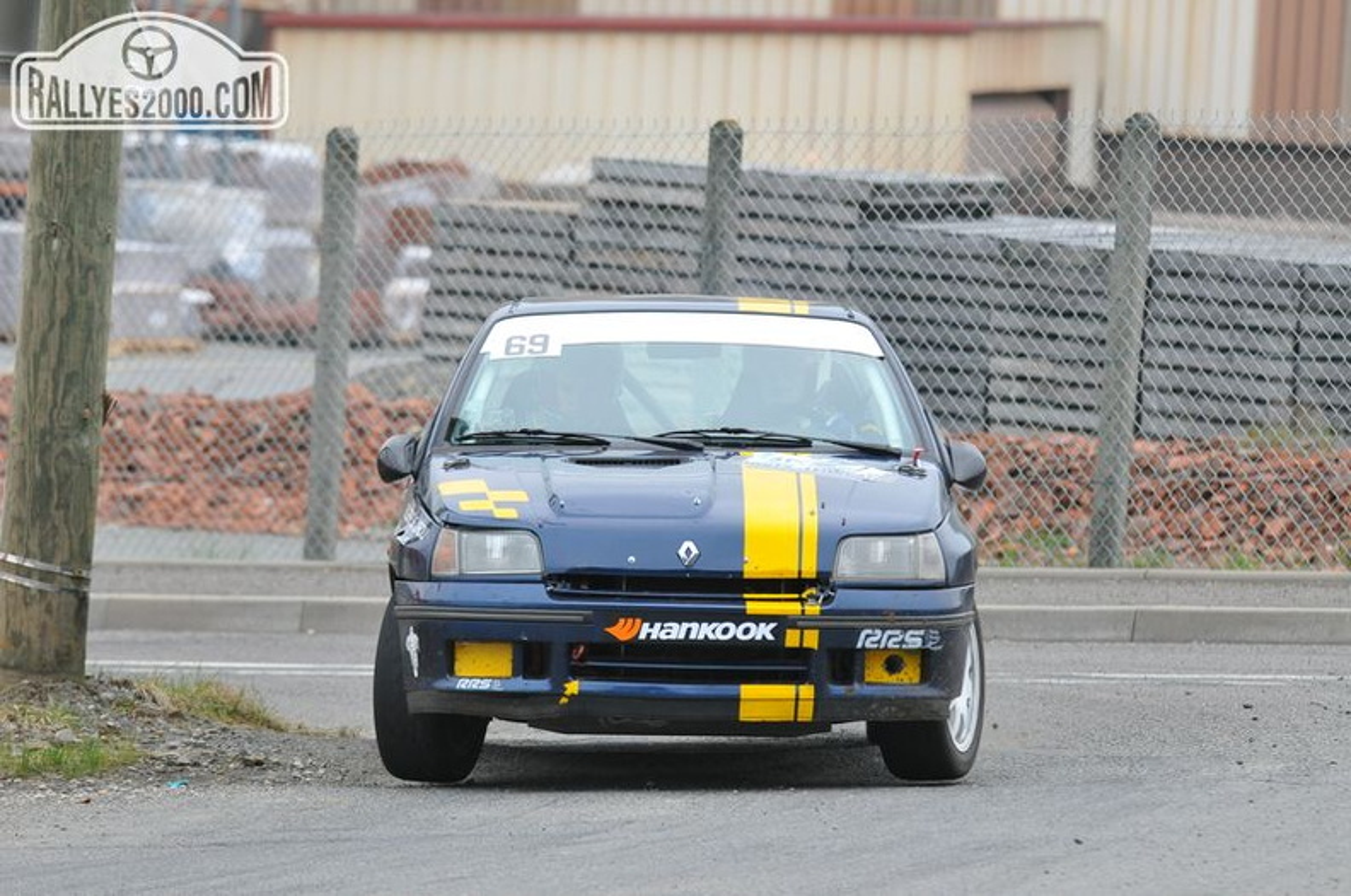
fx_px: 11800
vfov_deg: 4.3
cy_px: 448
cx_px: 676
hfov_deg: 6.6
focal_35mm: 315
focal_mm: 210
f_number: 5.6
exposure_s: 1/800
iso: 1000
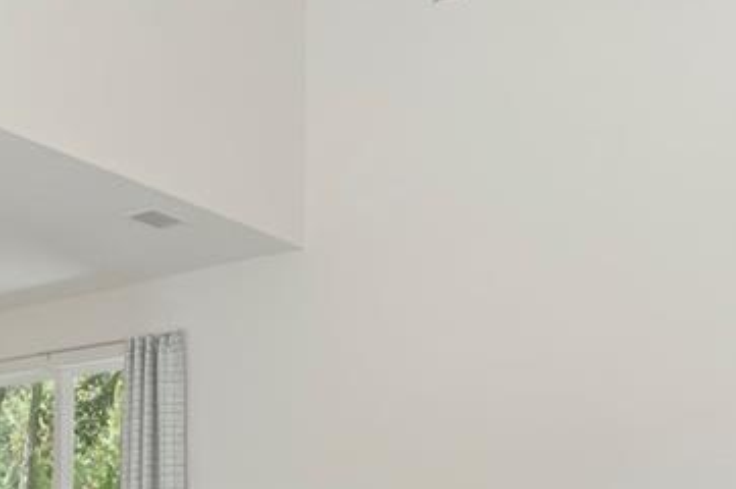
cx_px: 63
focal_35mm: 51
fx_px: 1042
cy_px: 574
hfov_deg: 36.3
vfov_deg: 24.2
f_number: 8
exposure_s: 2.5
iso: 320
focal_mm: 12
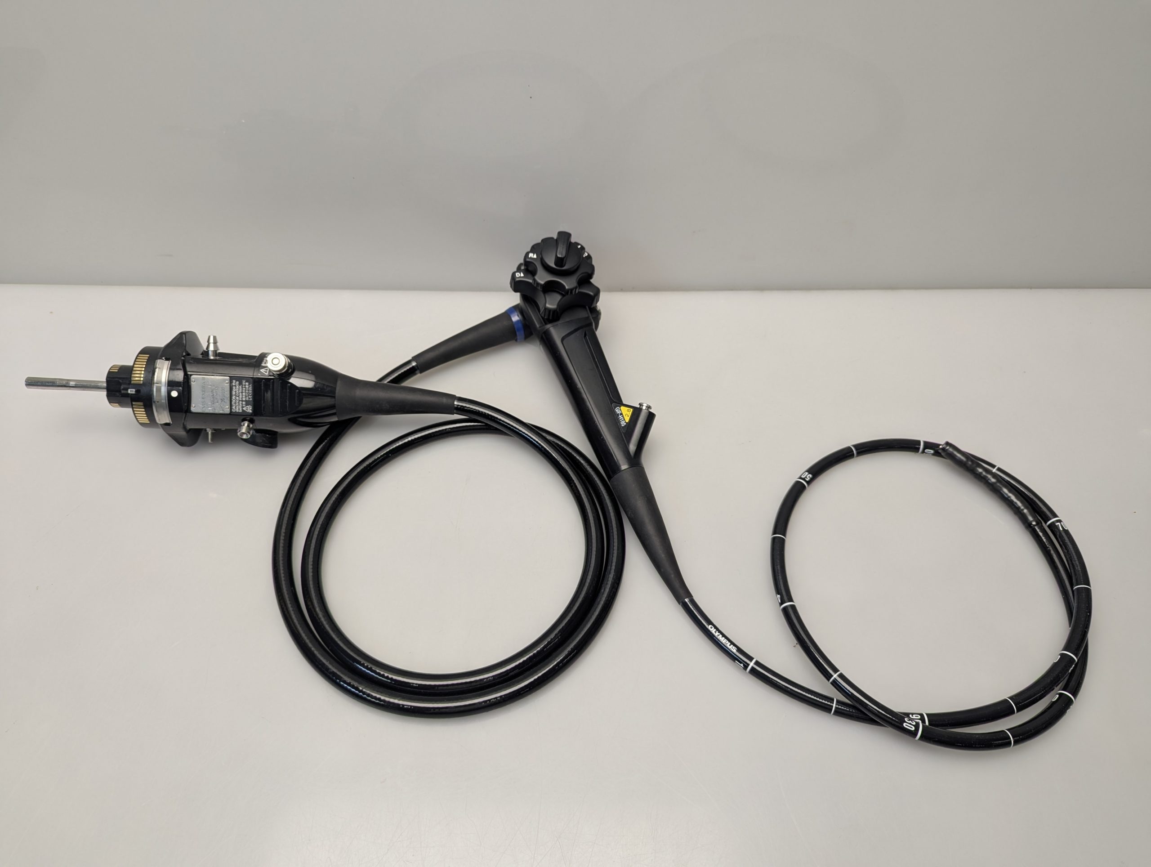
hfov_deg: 71.5
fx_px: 799
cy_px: 434
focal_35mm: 24
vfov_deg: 56.9
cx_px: 576
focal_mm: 6.81
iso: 96
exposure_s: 1/100
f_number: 1.85
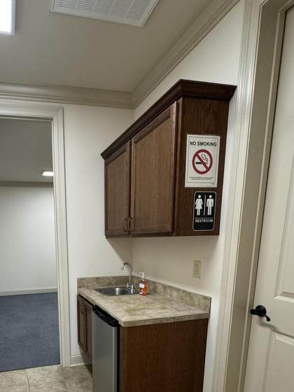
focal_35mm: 24
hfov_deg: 54.2
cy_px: 293
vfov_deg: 67.1
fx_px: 272
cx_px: 74
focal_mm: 2.22
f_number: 2.2
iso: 250
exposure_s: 1/120
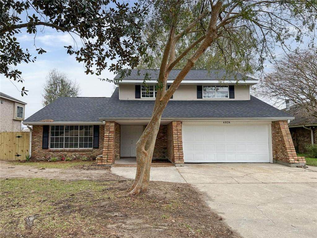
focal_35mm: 26
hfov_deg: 67.3
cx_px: 158
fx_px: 238
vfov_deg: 53.1
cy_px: 119
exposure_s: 1/531
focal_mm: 5.7
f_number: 1.5
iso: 50
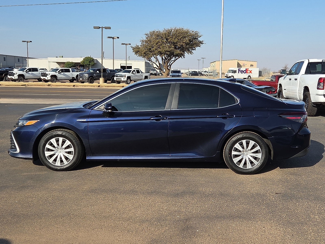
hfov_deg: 44.8
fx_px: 394
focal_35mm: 42
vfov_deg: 34.3
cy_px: 122
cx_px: 162
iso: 77
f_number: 1.8
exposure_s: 1/10000
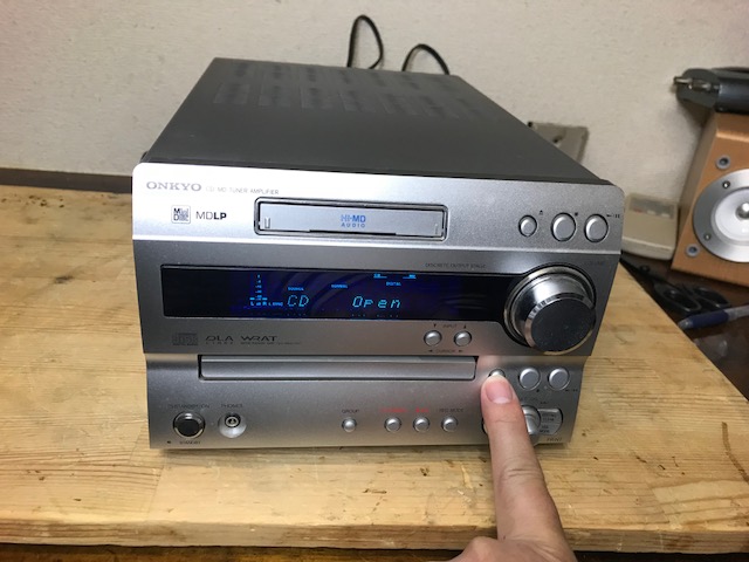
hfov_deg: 63.4
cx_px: 374
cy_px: 281
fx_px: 606
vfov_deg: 49.7
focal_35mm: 28
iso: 32
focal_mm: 3.99
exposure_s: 1/33
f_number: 1.8
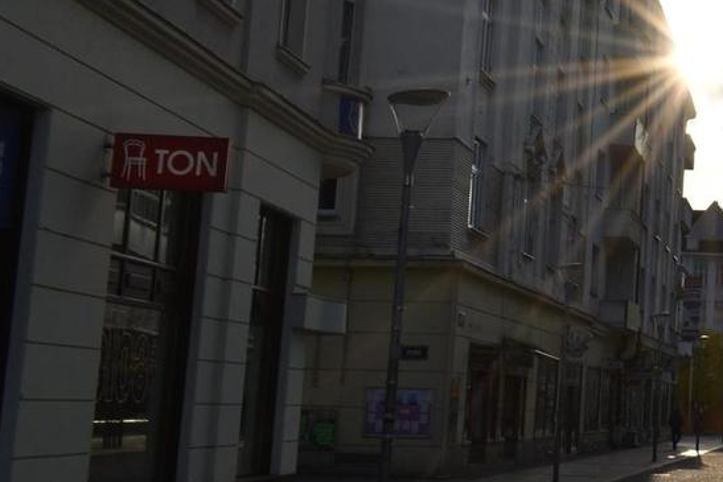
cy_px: 143
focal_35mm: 79
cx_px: 969
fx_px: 1587
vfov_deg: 17.2
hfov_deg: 22.6
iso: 100
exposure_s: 1/400
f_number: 10
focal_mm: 18
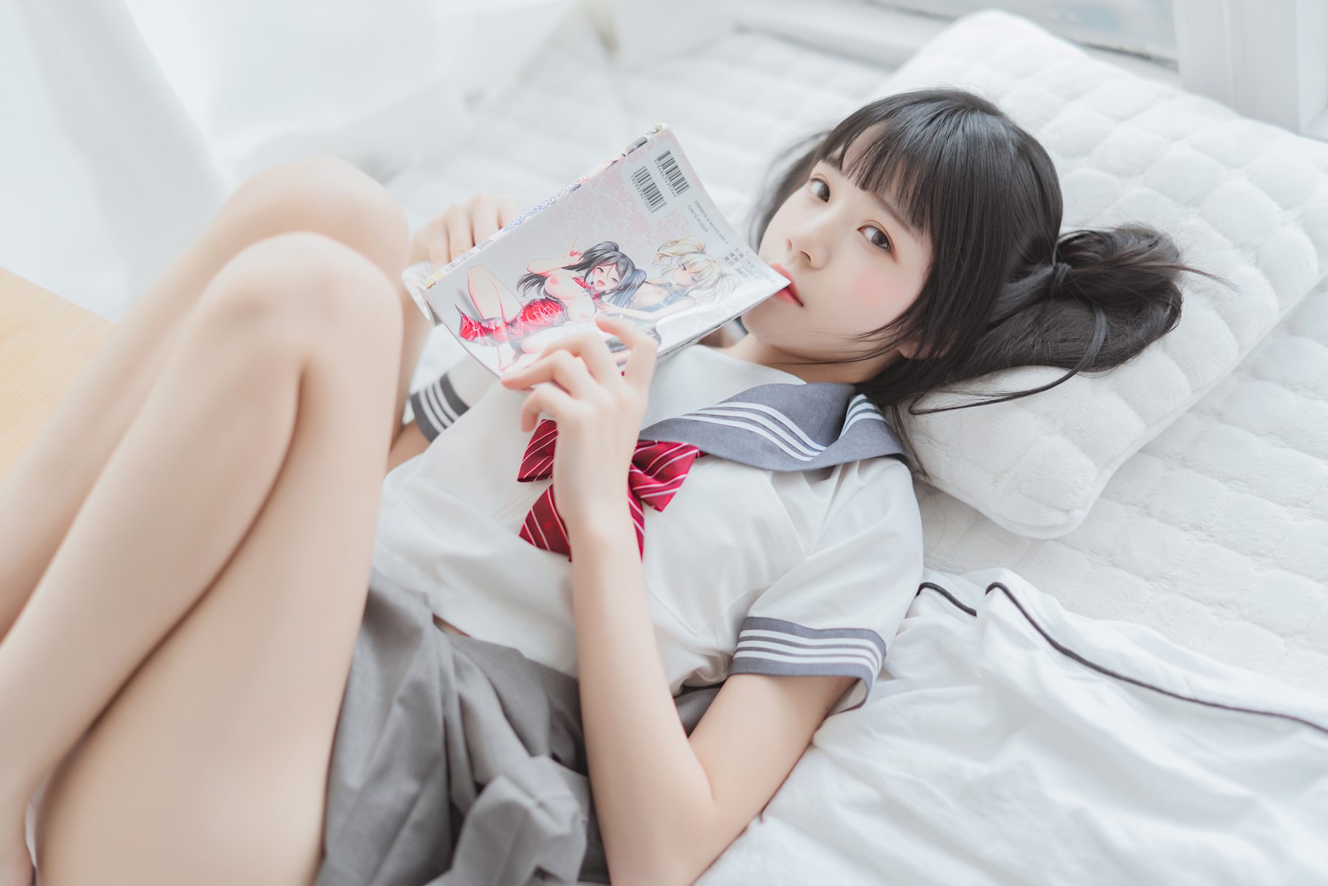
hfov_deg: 39.6
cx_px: 664
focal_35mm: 50
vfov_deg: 27.0
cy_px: 443
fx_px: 1845
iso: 125
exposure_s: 1/400
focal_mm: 50
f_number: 1.4
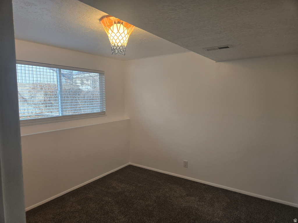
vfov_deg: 58.9
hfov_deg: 73.9
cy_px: 112
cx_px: 149
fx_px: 198
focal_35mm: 23
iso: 64
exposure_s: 1/120
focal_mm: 5.4
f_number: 1.8
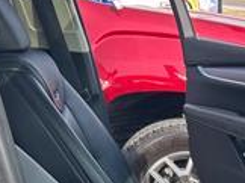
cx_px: 369
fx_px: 728
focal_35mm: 103
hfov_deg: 17.2
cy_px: 260
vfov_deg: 13.6
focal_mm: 5.7
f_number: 1.5
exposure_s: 1/808
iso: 50
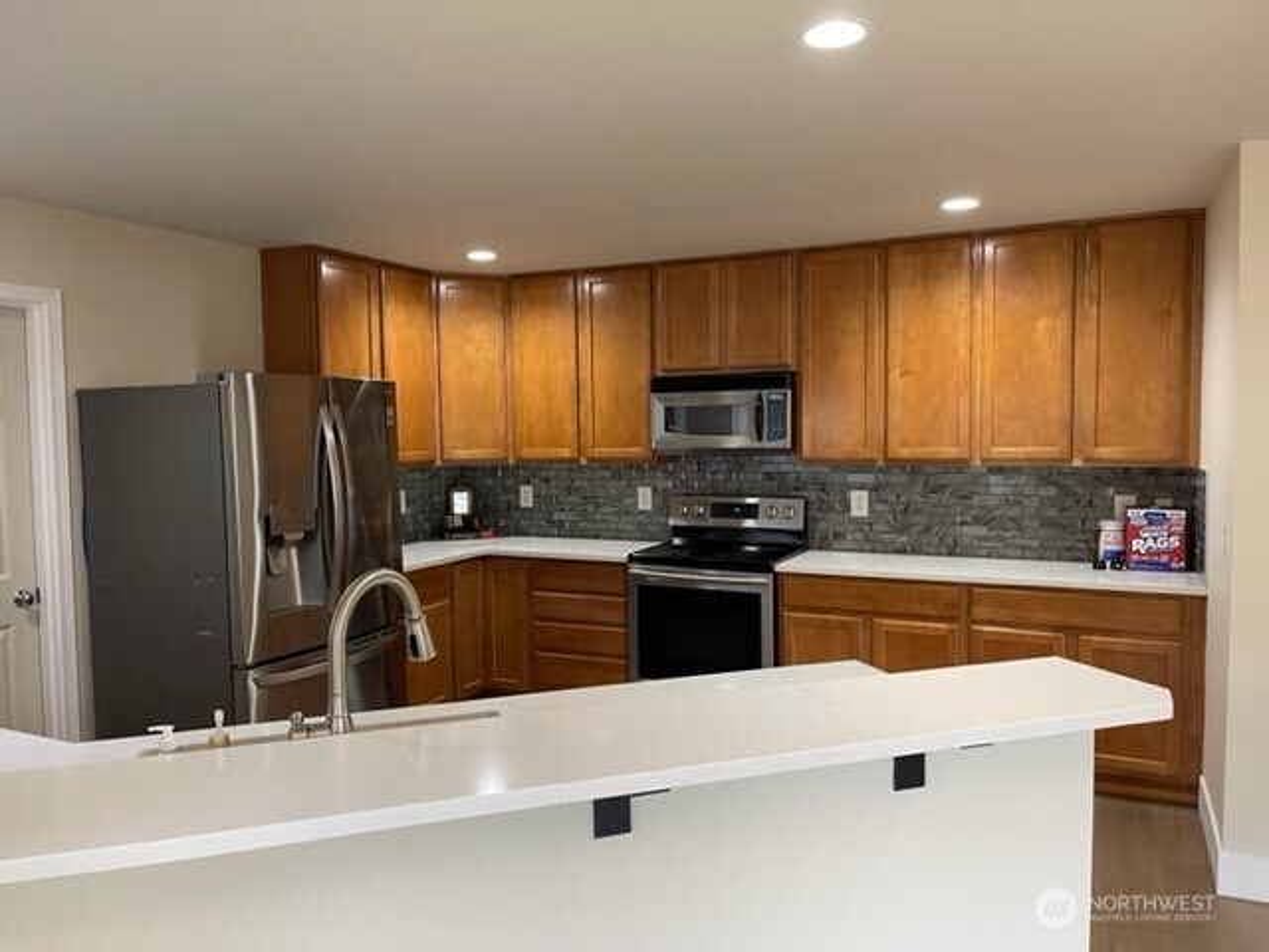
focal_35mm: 26
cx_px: 634
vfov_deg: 53.1
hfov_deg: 67.3
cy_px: 476
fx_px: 953
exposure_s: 1/60
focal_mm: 5.1
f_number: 1.6
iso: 100
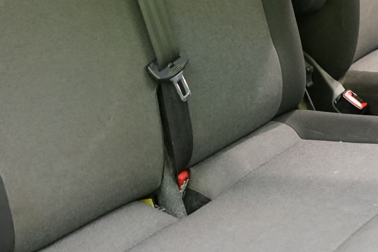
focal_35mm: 99
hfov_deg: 20.4
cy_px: 126
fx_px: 1039
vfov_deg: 13.8
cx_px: 305
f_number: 3.5
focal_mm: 30
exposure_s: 1/100
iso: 3200
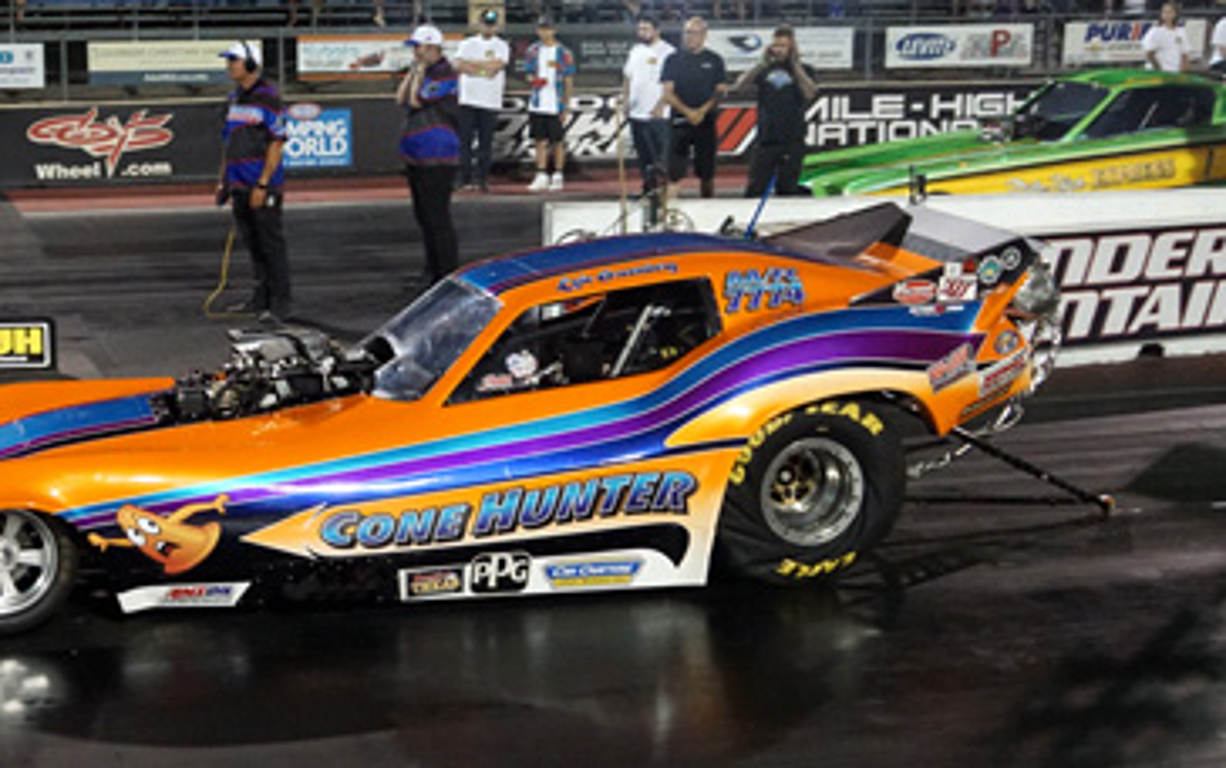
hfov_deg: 32.3
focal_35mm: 63
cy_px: 397
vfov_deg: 20.7
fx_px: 2106
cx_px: 465
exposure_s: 1/400
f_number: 2.8
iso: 4000
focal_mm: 30
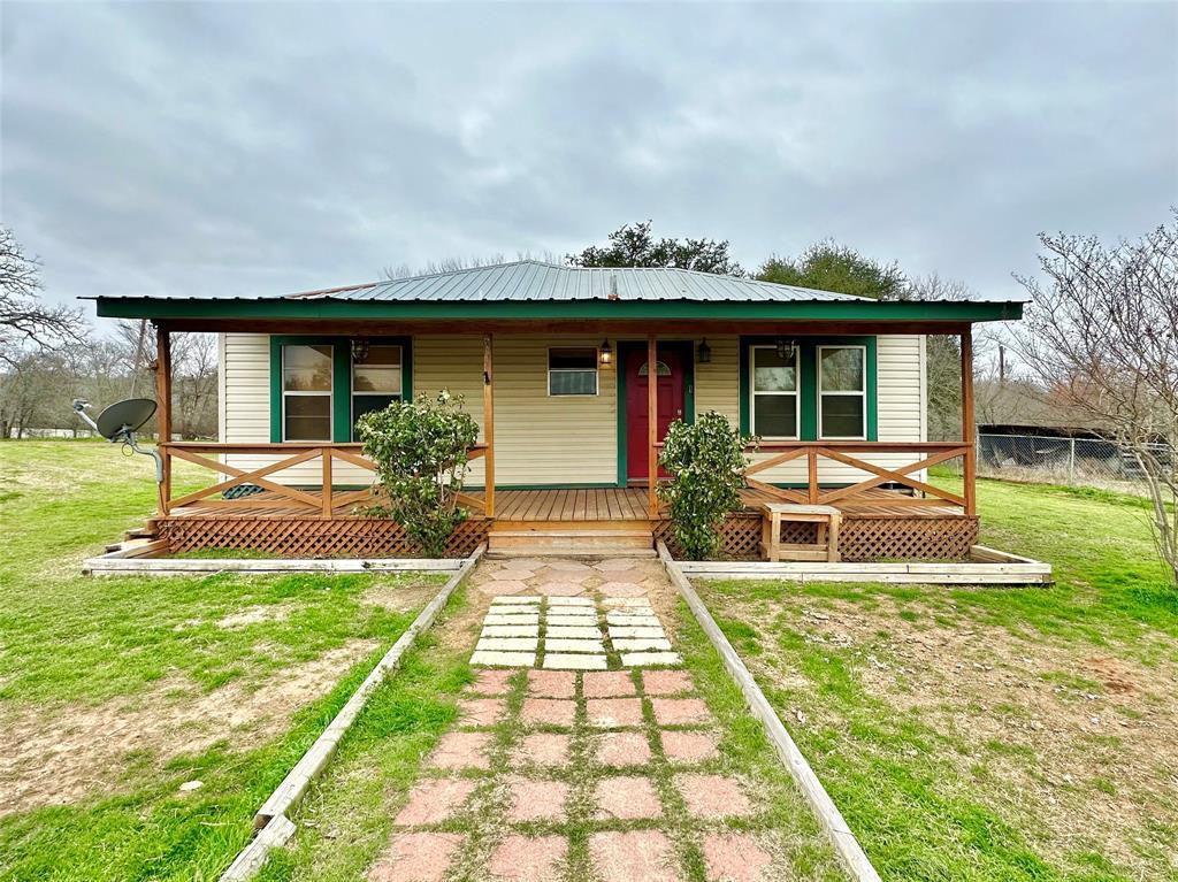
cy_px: 441
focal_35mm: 14
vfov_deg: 85.6
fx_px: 476
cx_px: 589
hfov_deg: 102.1
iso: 40
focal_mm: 2.22
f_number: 2.2
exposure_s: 1/1135
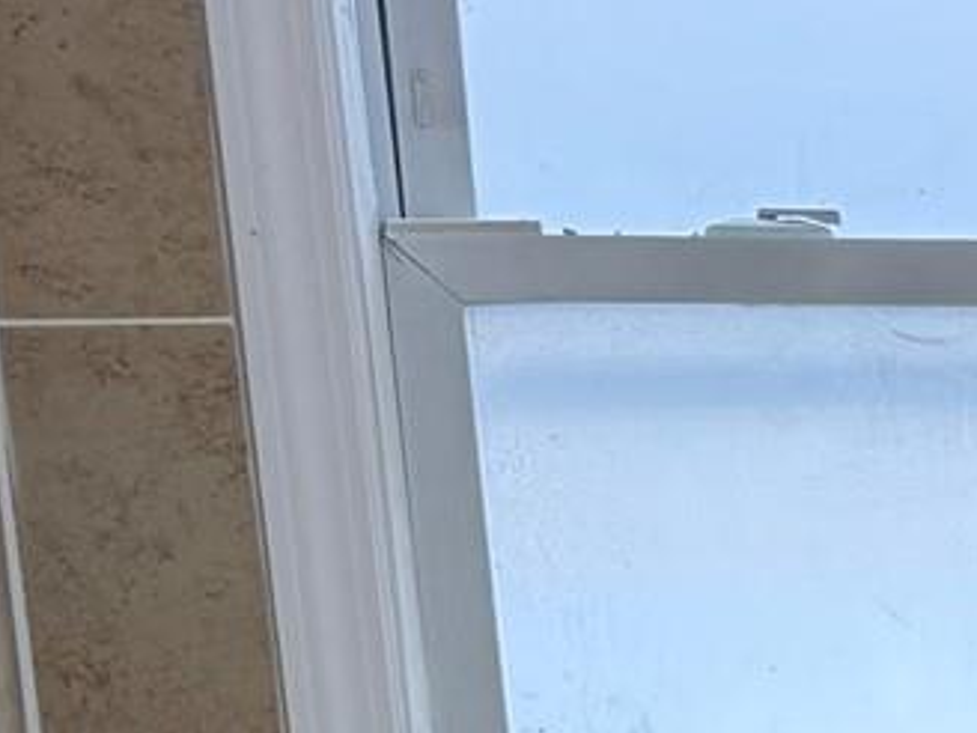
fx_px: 4234
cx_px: 2374
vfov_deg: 9.5
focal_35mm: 150
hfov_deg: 11.0
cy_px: 1237
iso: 125
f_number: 1.78
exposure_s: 1/137
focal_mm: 6.76
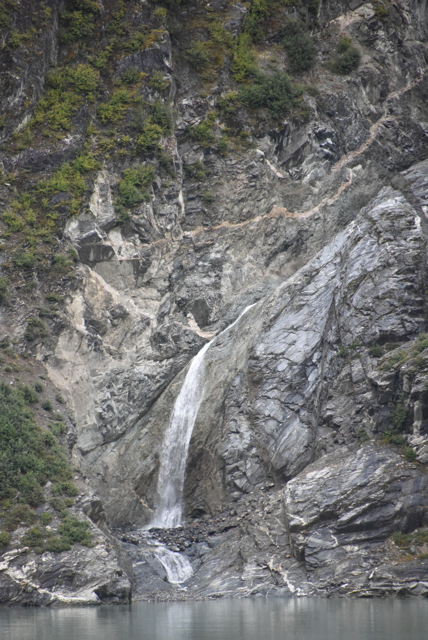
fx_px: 5861
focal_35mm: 329
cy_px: 346
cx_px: 194
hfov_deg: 4.2
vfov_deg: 6.3
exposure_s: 1/640
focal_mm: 300
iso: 5600
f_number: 5.6
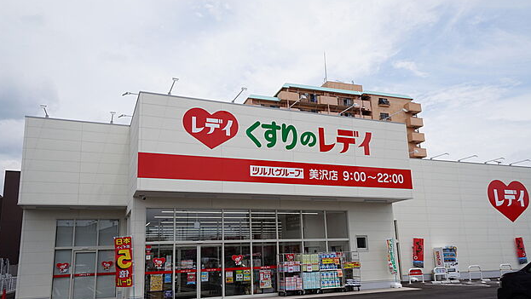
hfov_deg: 66.0
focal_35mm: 29
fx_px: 408
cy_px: 176
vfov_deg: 40.1
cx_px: 268
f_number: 13
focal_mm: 18
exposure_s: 1/125
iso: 100
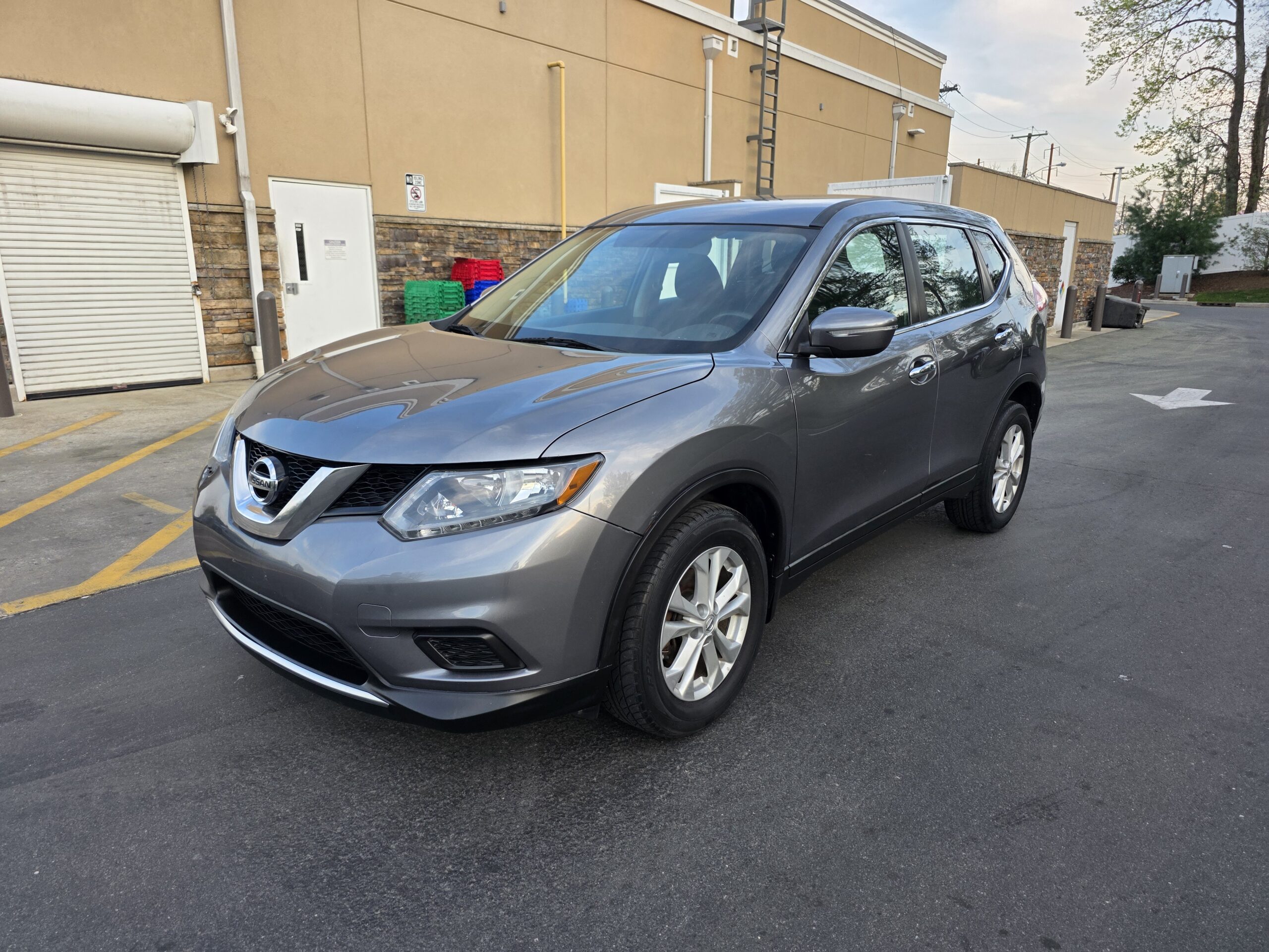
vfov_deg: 58.9
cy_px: 476
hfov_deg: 73.9
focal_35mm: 23
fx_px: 843
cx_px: 634
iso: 50
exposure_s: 1/180
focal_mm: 6.3
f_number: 1.7
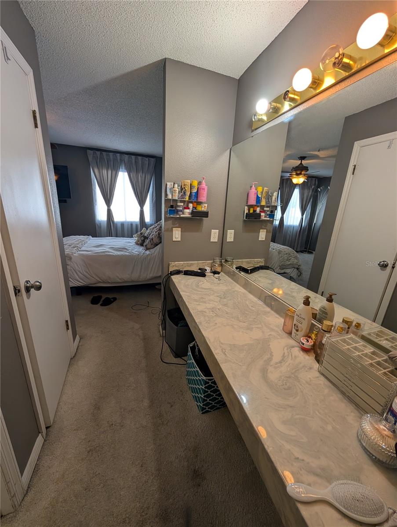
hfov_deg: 94.6
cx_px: 198
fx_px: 183
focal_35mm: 12
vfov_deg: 110.5
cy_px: 264
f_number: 1.7
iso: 109
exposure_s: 1/120
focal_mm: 2.02
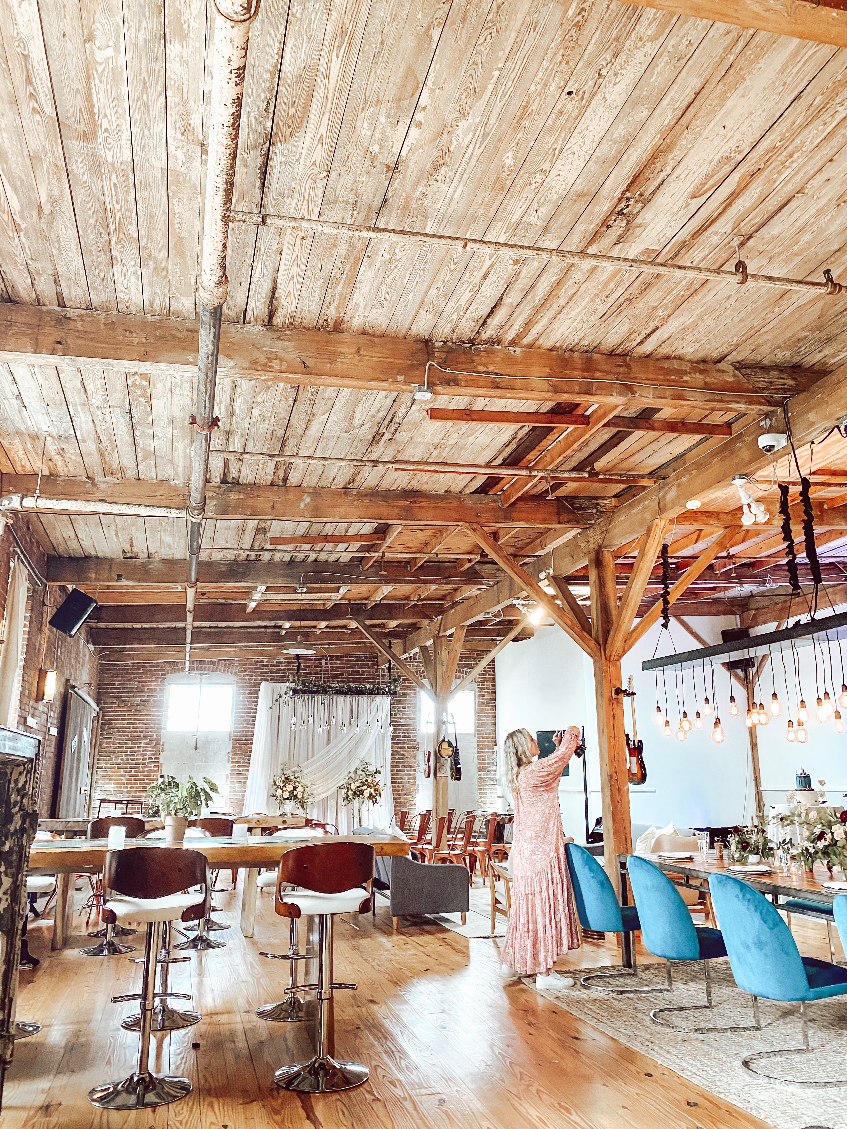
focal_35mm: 26
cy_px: 564
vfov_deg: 67.3
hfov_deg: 53.1
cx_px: 424
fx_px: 848
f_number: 1.8
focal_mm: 4.25
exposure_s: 1/60
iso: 250
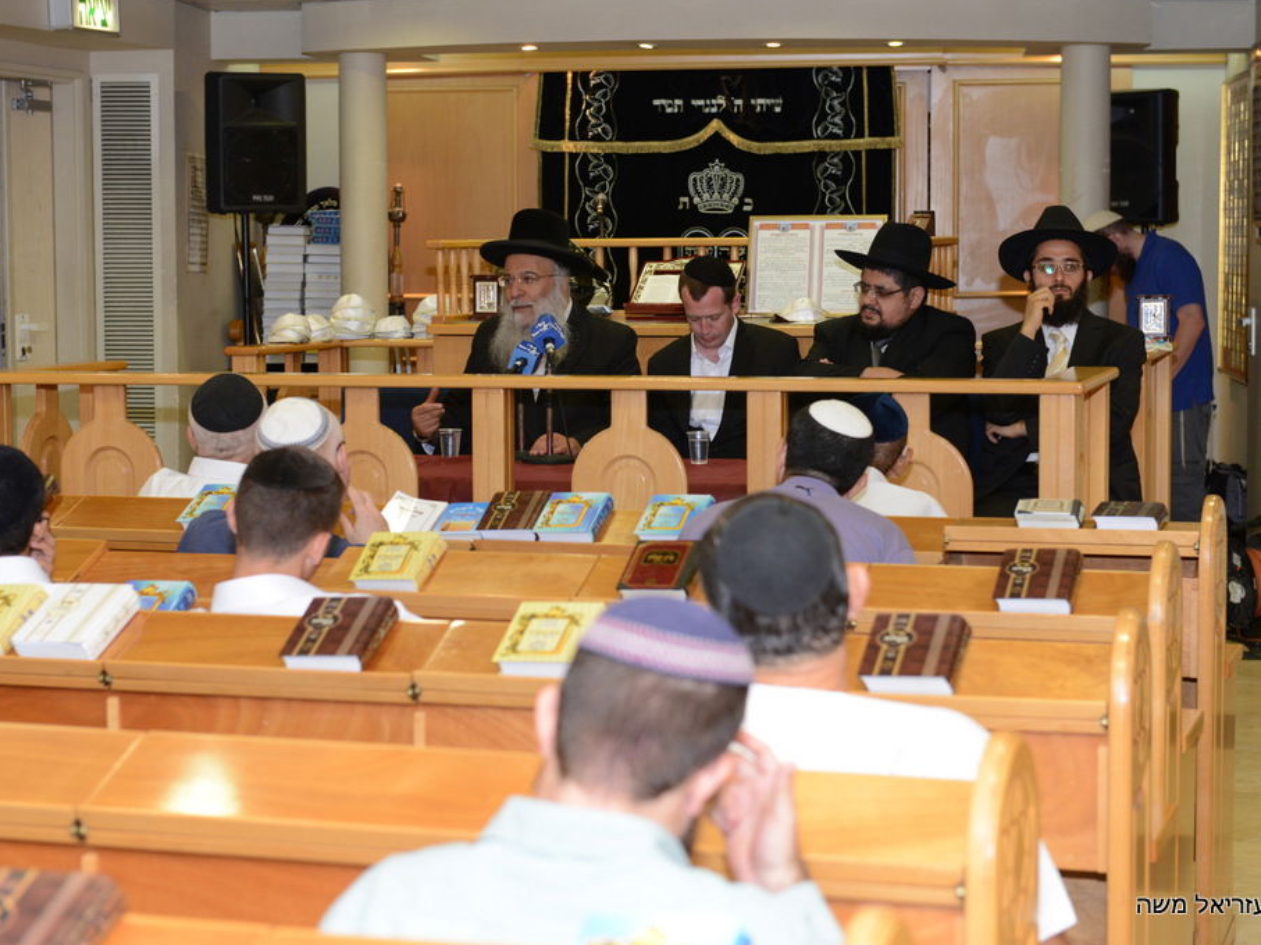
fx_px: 2768
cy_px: 472
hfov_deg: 25.7
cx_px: 591
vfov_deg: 19.4
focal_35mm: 76
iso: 1600
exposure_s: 1/100
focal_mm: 70
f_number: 5.6
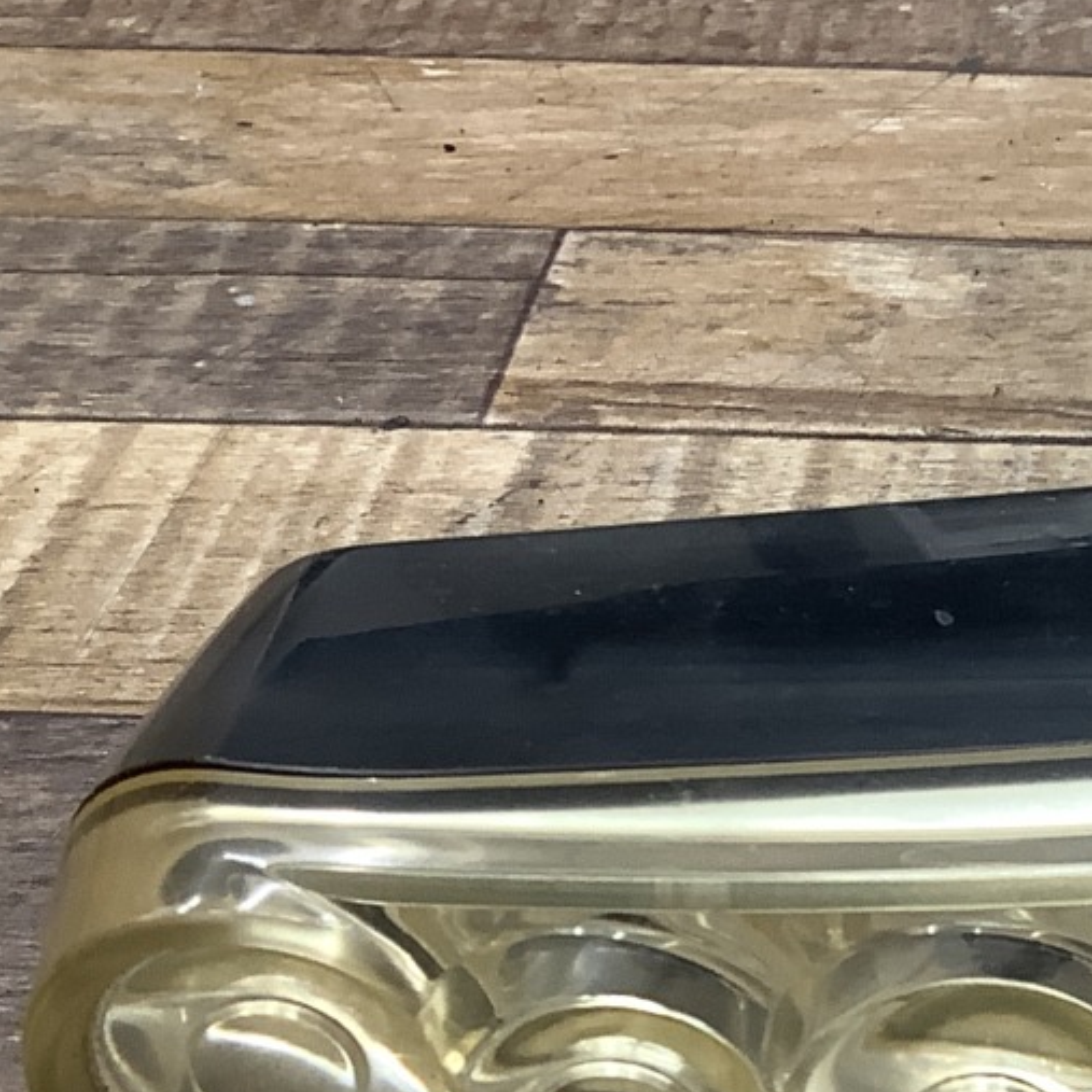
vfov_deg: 19.2
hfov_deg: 17.7
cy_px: 932
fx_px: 3176
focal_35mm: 89
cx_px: 1579
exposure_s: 1/50
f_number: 2.4
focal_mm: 3.3
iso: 100
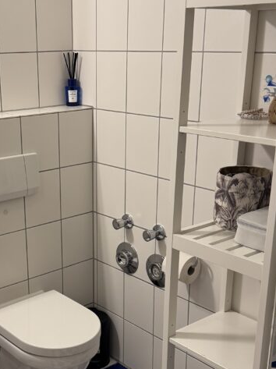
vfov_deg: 36.7
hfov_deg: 27.6
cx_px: 73
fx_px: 554
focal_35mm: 52
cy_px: 224
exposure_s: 1/100
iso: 200
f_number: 1.78
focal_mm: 6.76
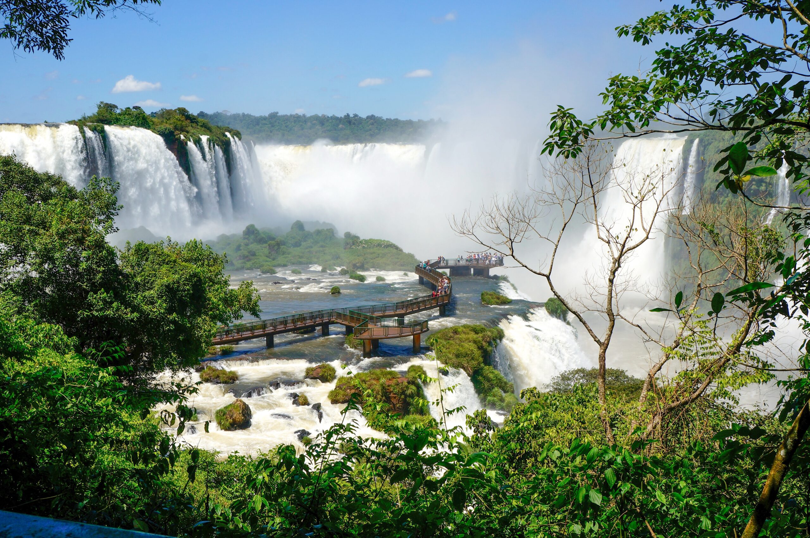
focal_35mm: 42
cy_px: 269
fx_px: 944
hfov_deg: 46.4
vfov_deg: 31.8
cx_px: 405
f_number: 13
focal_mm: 28
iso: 100
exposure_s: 1/160
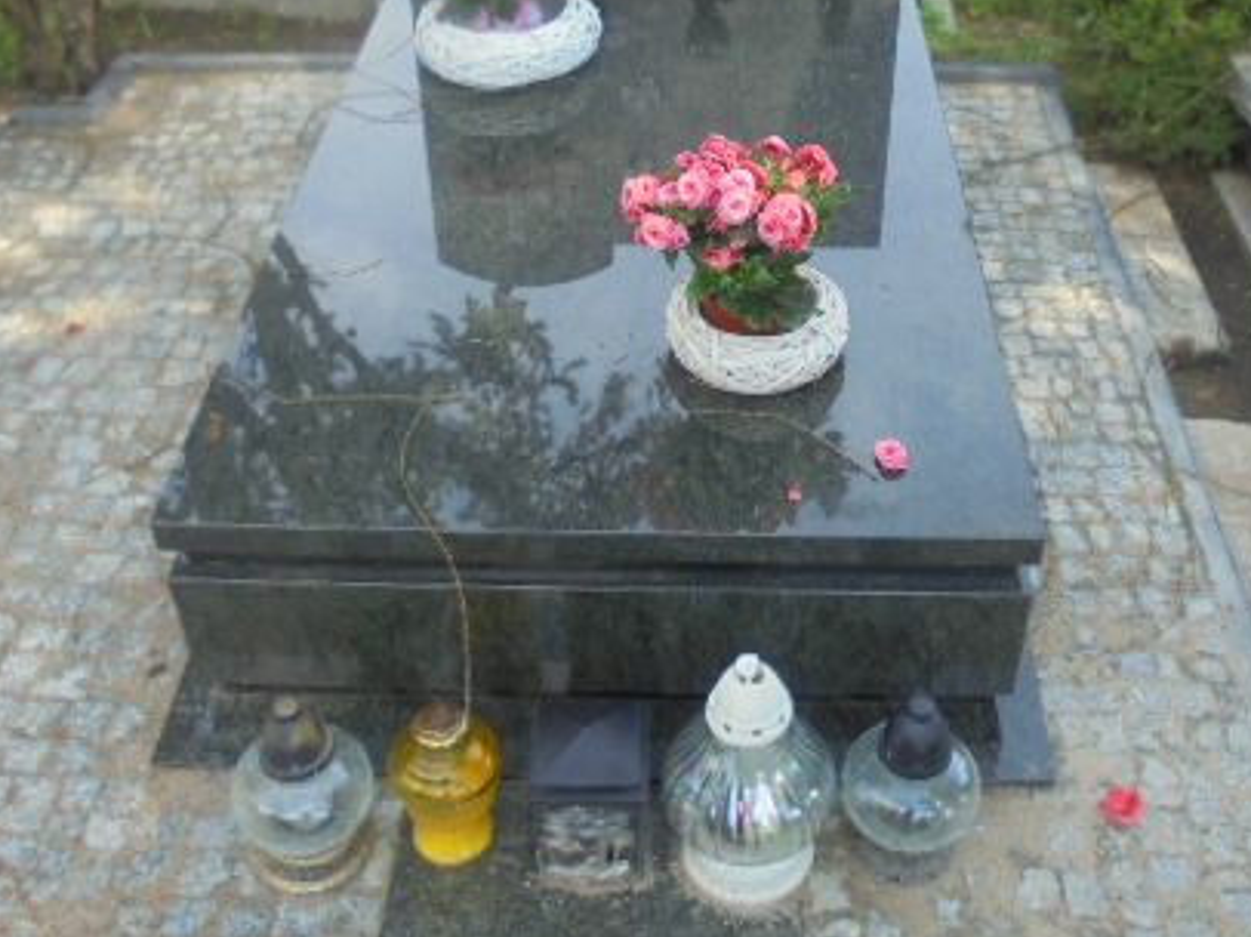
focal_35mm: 41
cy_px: 259
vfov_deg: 34.5
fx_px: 1481
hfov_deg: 45.6
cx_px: 727
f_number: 3.5
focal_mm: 4.6
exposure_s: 1/250
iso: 100
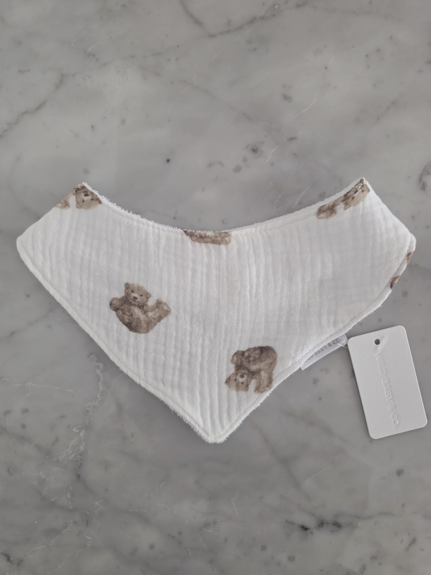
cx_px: 216
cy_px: 288
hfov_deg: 58.9
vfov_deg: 73.9
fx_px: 382
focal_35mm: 23
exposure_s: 1/66.2
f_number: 1.7
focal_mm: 6.3
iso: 400
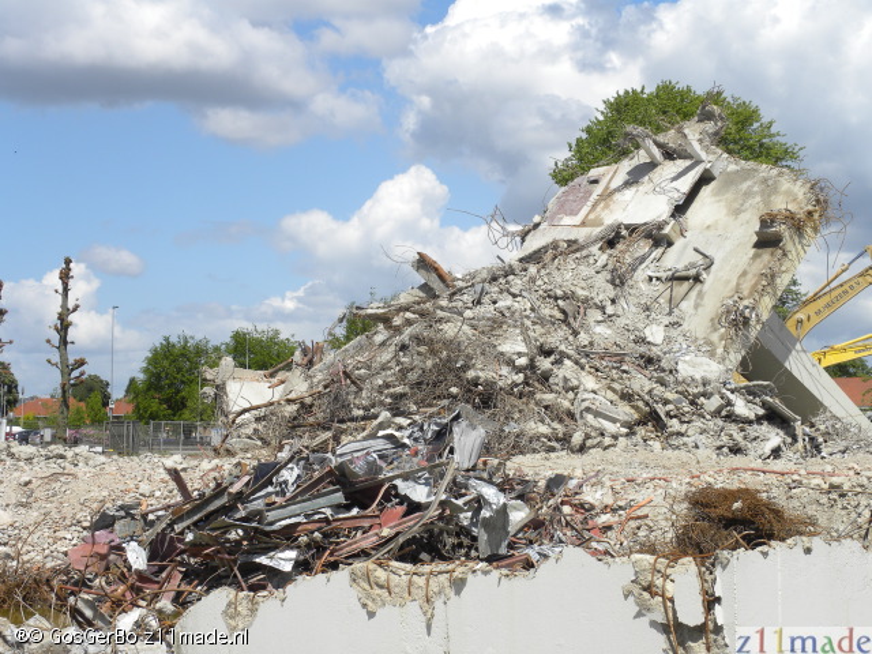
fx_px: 1889
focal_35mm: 75
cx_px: 436
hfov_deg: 26.0
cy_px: 327
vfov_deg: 19.6
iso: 64
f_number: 6.3
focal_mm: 13.4
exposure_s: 1/345
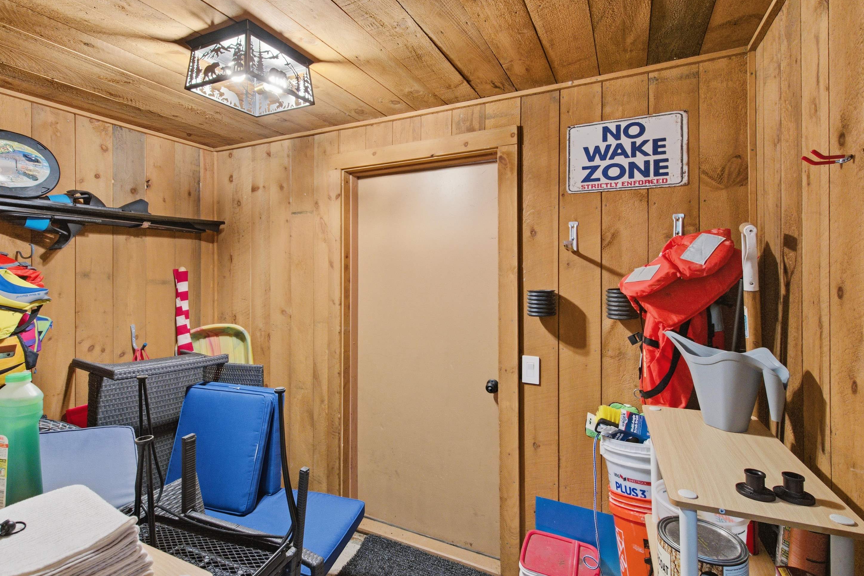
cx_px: 425
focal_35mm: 17
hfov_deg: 93.3
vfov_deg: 70.4
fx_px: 408
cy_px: 273
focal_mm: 16
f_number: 8
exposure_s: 1/500
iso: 3200
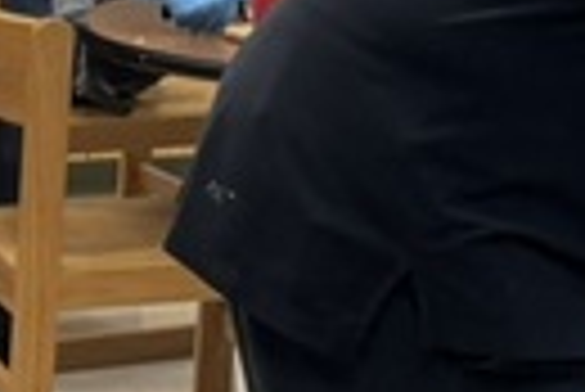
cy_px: -451
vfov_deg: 6.8
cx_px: 932
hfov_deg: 10.1
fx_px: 3189
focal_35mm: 196
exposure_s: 1/120
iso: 125
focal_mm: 6.76
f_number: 1.78
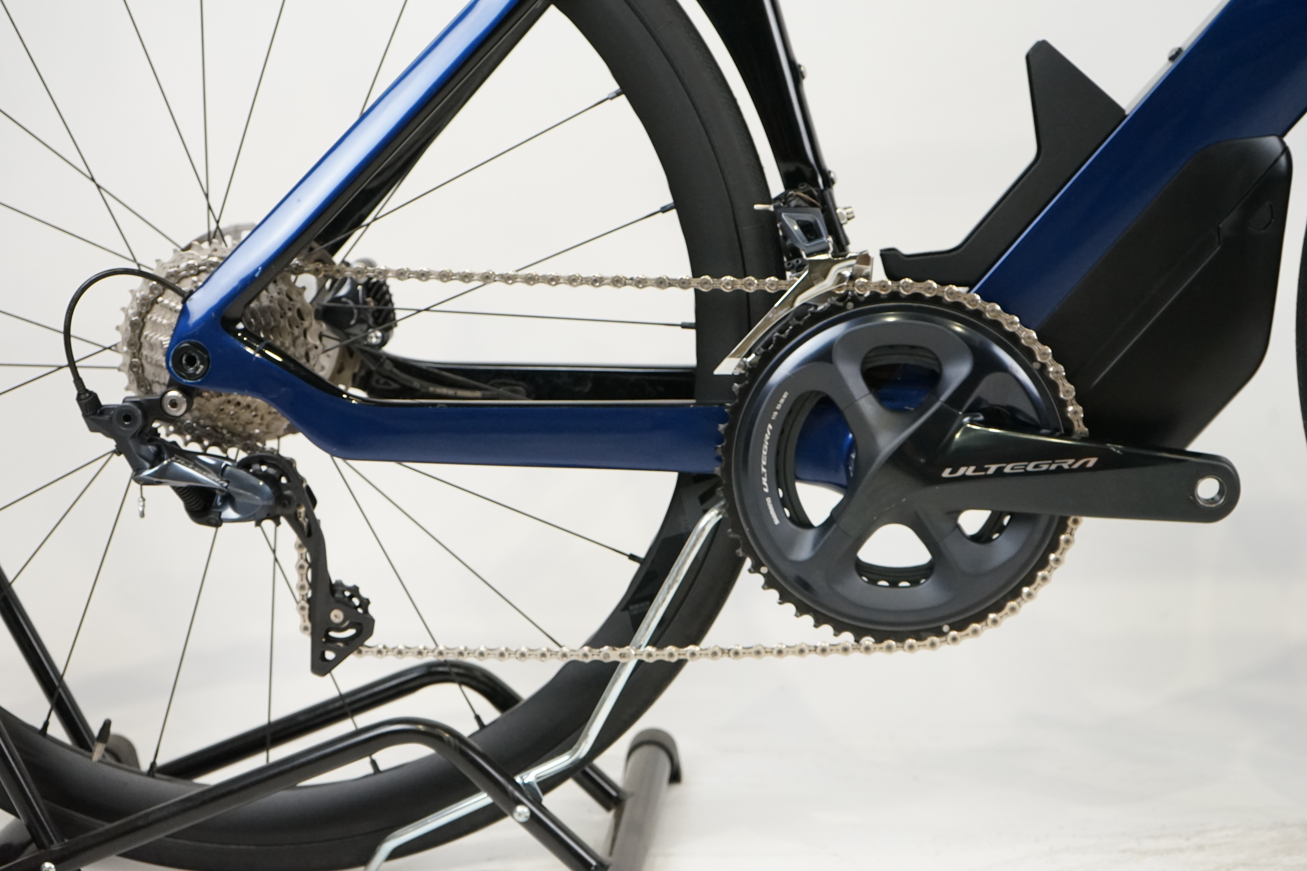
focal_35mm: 56
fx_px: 2033
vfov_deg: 24.2
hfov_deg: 35.6
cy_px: 436
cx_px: 654
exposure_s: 1/200
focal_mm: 56
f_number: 5.6
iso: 2500
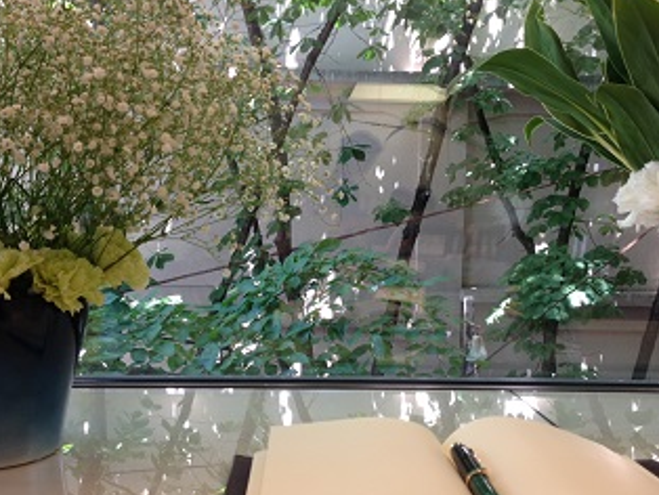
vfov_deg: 34.4
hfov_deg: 44.8
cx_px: 340
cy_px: 256
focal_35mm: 42
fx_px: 800
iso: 50
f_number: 2.4
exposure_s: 1/30
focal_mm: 4.13
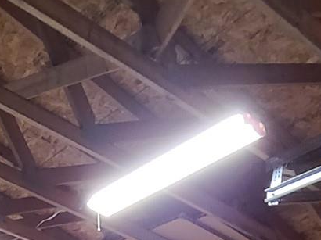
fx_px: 602
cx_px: 143
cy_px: 518
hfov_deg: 29.8
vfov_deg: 15.9
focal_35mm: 65
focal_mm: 2.2
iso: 320
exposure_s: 1/40
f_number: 2.2
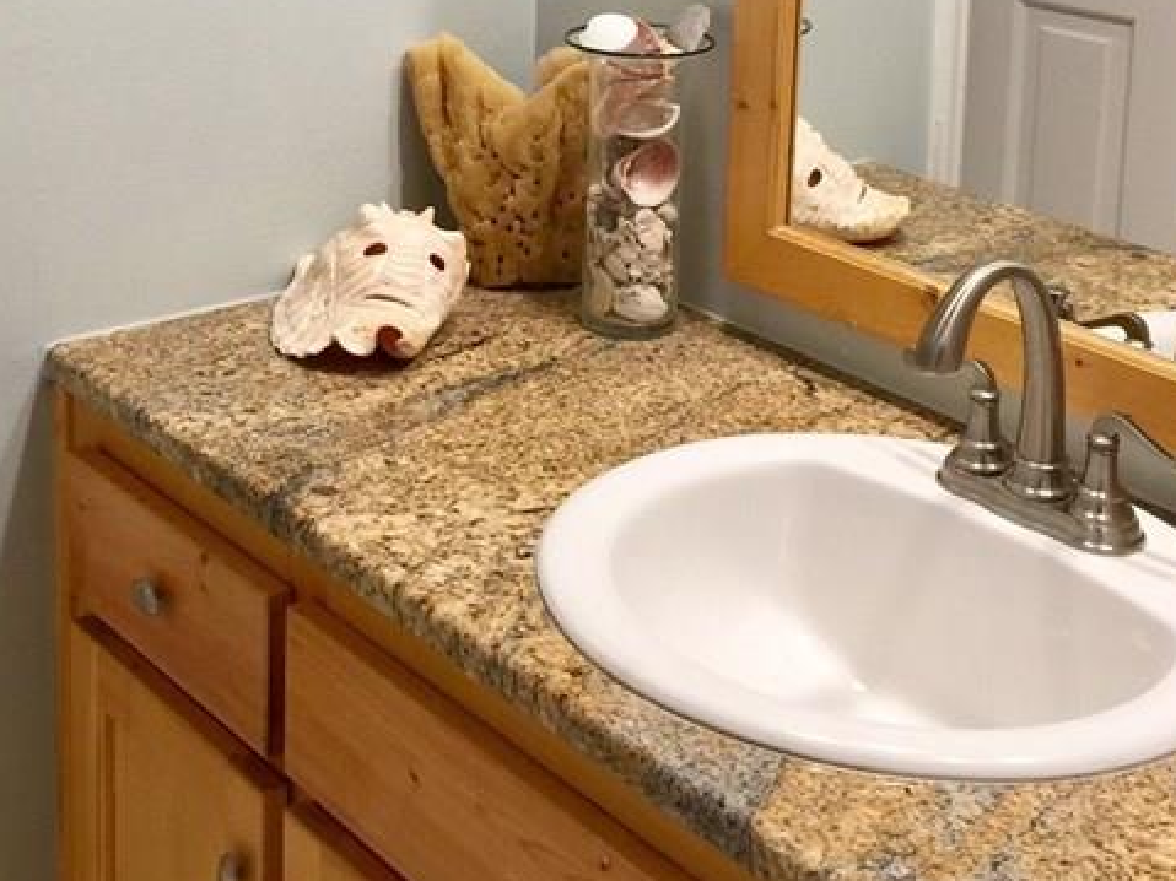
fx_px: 2106
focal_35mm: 62
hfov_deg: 30.9
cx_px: 385
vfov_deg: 22.7
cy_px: 7
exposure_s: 1/30
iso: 50
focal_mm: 4.15
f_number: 2.2
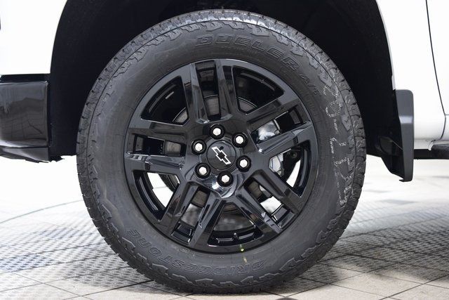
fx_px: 674
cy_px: 150
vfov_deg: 25.1
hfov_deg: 36.9
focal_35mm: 54
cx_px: 224
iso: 1600
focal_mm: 36
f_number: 2.8
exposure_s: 1/60
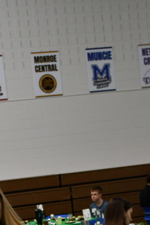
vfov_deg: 18.3
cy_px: 267
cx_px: 24
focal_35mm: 106
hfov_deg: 12.8
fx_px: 663
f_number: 3.8
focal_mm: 26
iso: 1000
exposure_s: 1/125
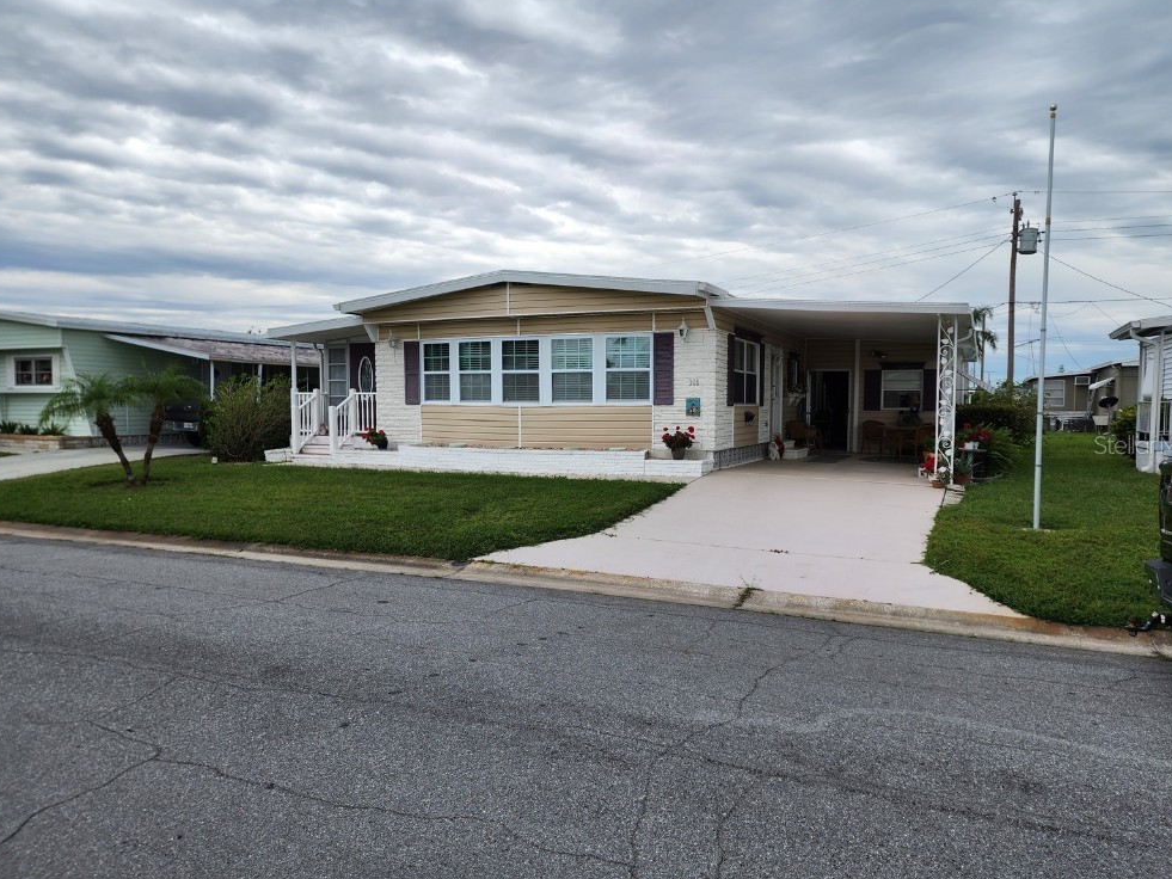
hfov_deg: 71.6
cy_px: 444
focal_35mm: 24
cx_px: 595
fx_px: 813
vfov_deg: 56.8
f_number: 1.8
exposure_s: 1/601
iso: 12
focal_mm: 6.4
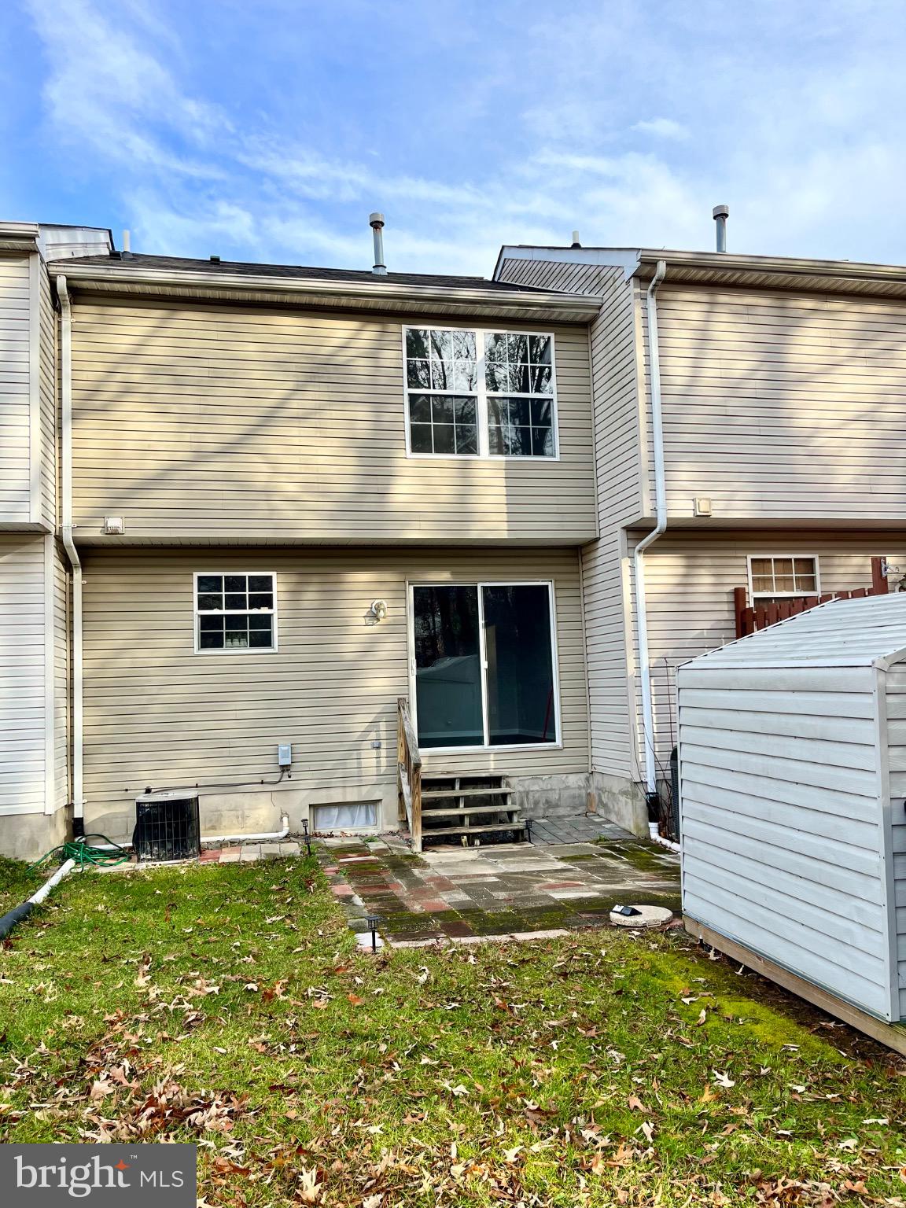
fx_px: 907
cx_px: 453
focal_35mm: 26
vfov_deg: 67.3
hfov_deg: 53.1
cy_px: 604
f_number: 1.6
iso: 50
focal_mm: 5.1
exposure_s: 1/1355
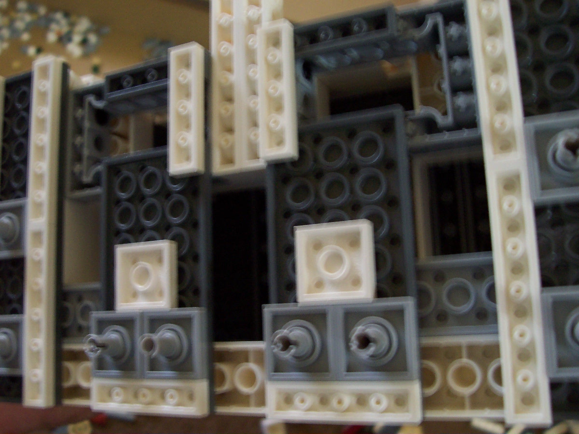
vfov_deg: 38.7
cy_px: 217
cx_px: 290
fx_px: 619
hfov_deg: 50.1
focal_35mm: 37
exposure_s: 1/8
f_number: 2.8
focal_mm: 5.6
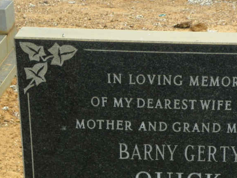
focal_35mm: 125
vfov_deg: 11.7
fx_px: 856
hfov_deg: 15.7
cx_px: 177
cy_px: 173
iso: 64
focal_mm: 10.7
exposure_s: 1/160
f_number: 5
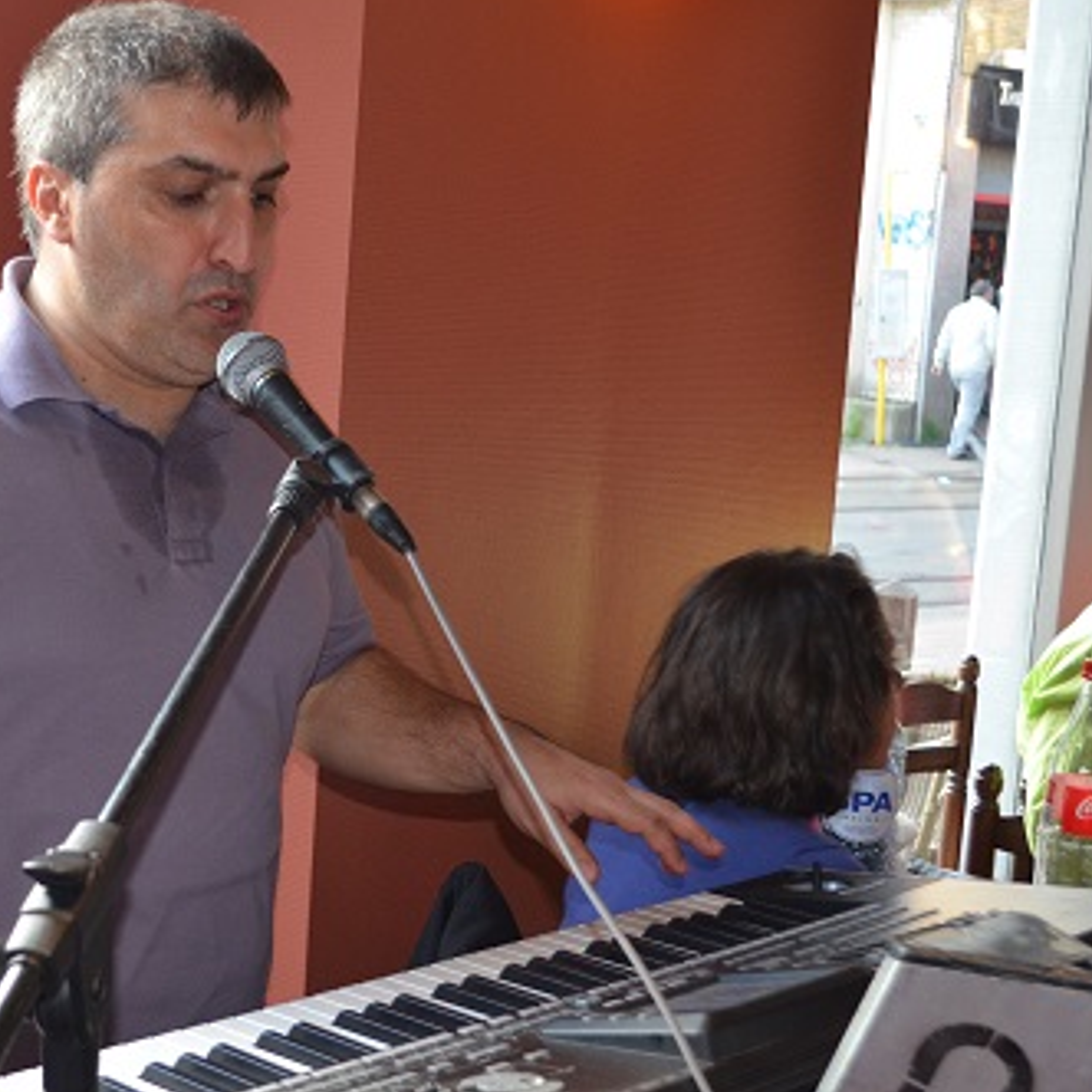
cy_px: 556
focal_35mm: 66
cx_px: 266
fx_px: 2347
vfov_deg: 26.2
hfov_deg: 25.9
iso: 800
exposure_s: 1/60
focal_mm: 29
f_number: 4.5
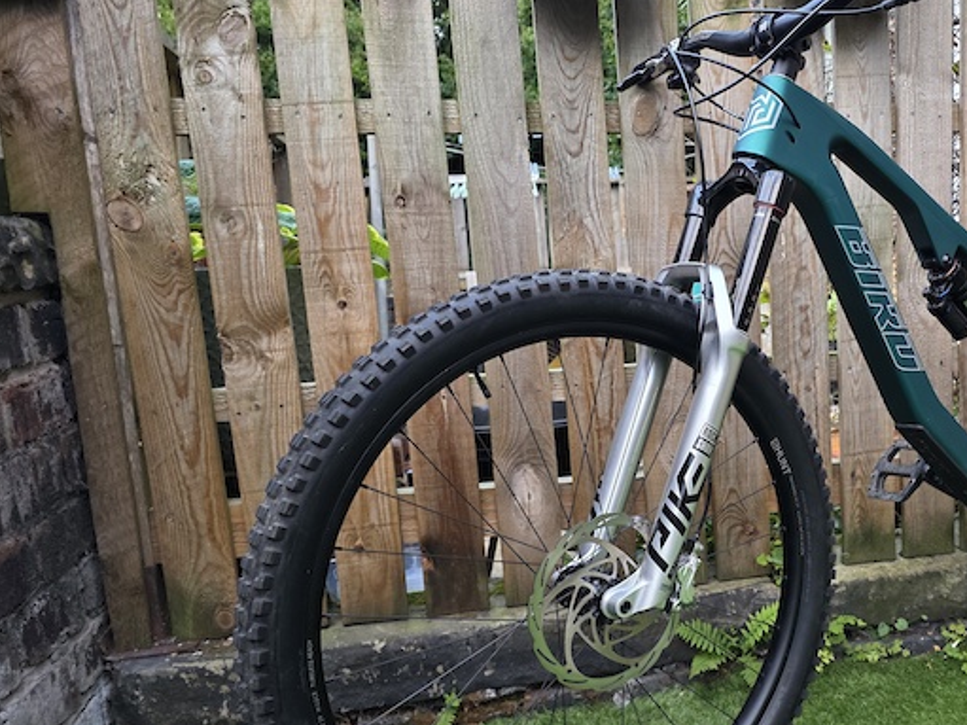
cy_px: 443
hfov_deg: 49.0
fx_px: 1005
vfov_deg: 39.4
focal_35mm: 36
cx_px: 746
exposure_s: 1/100
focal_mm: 6.3
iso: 160
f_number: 1.7
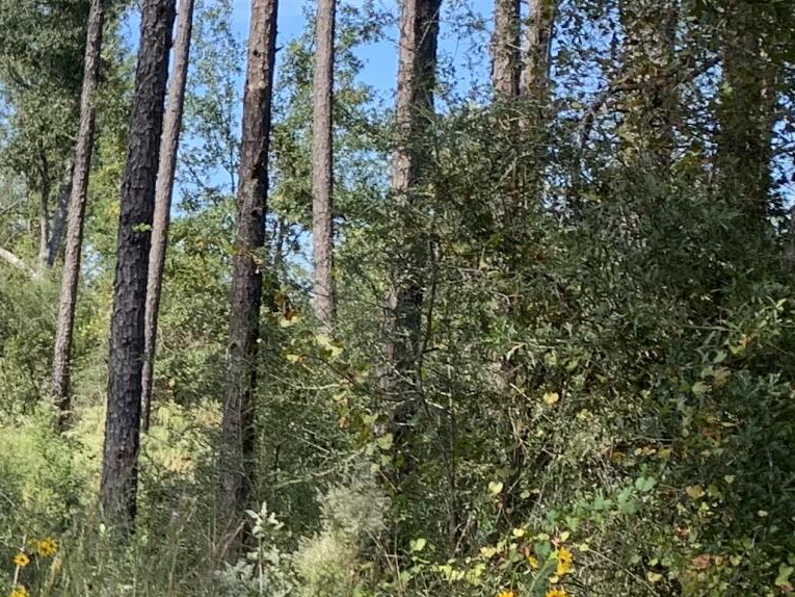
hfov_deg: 17.5
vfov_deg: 14.5
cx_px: -357
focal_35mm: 102
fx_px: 2343
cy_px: 388
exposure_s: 1/928
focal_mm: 4.25
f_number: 1.8
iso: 25
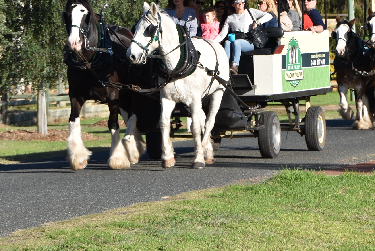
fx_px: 2762
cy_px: 33
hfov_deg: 7.8
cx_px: 210
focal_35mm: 265
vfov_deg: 5.2
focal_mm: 100
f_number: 6
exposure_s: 1/250
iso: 100
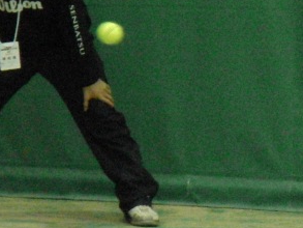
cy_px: 68
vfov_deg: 2.2
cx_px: 279
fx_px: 5797
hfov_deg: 3.0
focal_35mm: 662
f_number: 4.6
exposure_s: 1/125
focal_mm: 53.6
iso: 800
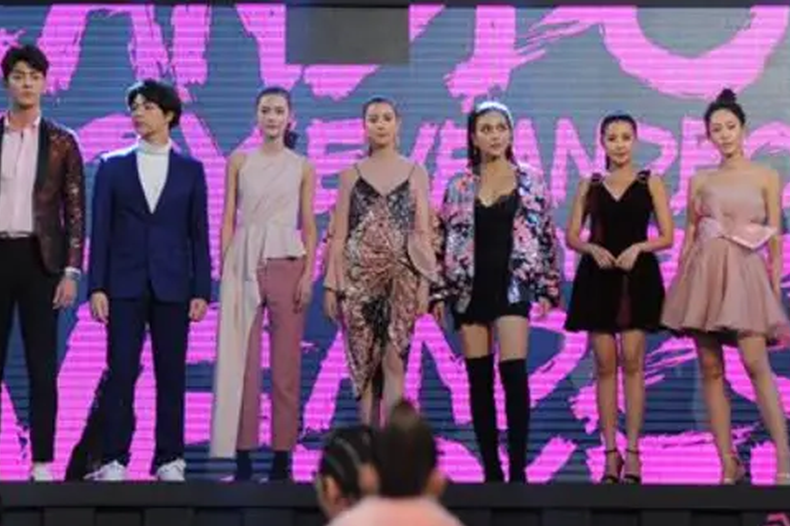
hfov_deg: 10.1
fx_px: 4454
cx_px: 365
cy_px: 109
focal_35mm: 203
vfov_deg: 6.8
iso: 1600
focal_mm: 125
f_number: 2.8
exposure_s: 1/500
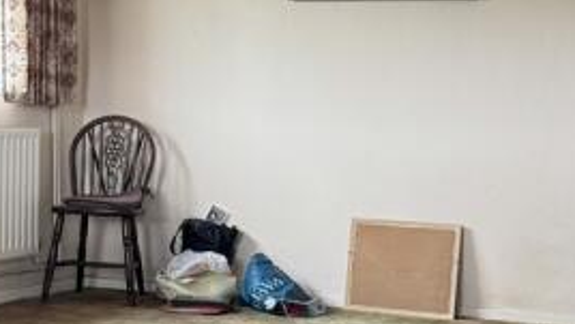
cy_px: 133
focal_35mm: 100
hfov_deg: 21.3
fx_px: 1525
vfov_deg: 12.1
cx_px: 245
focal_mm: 6.76
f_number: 1.78
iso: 250
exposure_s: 1/60
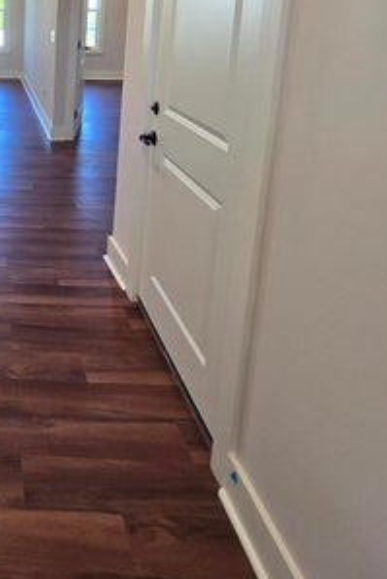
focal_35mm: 29
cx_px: -54
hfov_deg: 36.7
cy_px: 85
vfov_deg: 57.0
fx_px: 467
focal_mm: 2.2
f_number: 2.2
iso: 80
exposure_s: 1/60
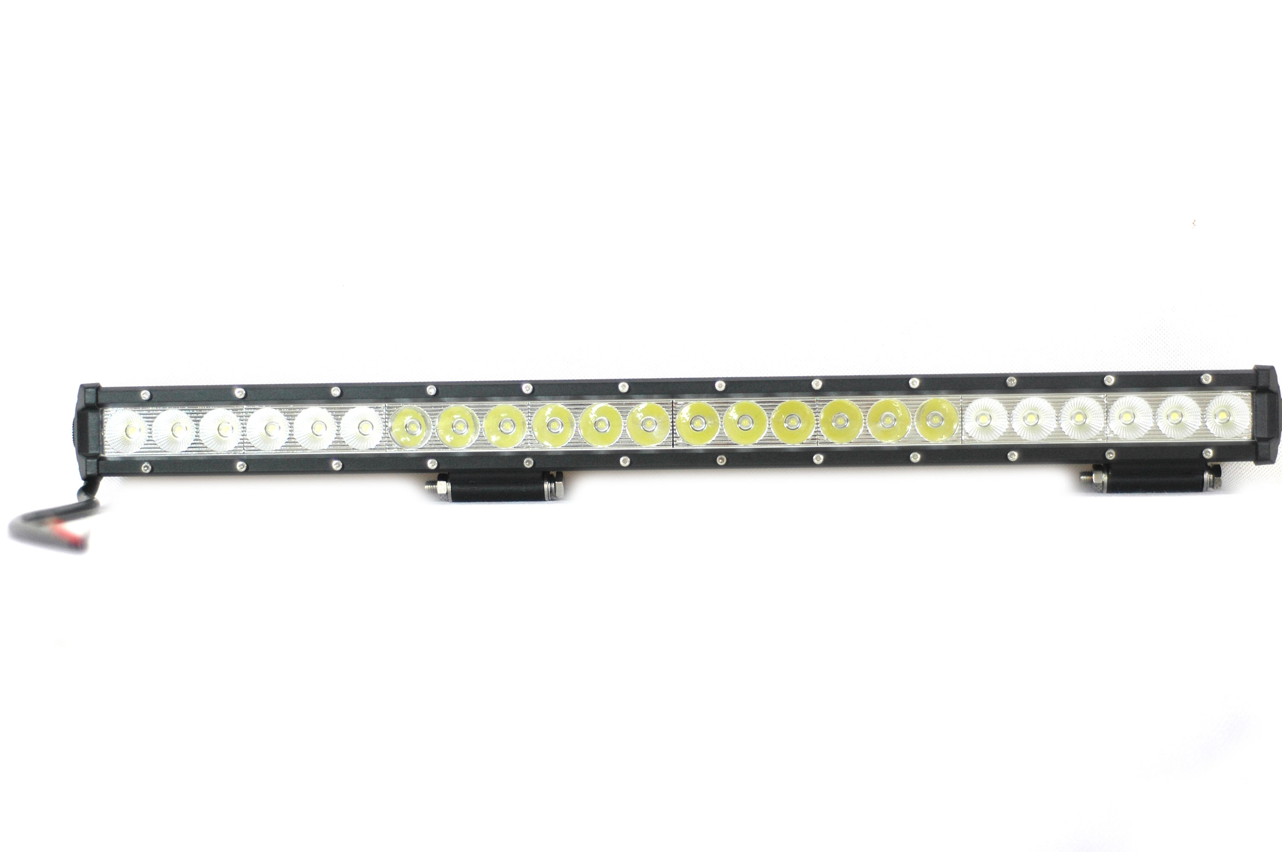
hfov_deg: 27.0
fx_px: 2668
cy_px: 426
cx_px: 641
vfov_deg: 18.1
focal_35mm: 75
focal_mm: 50
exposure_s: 1/640
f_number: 1.8
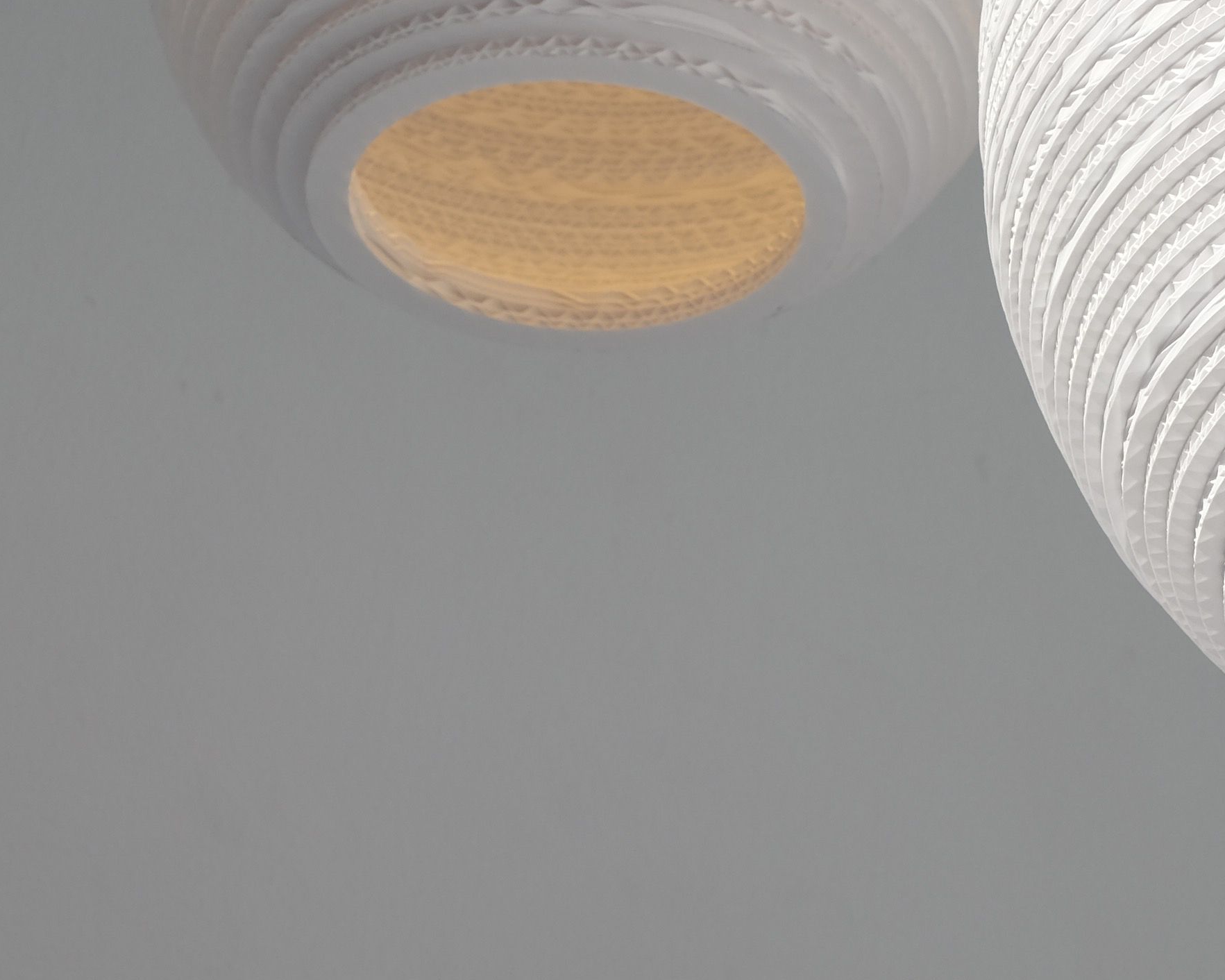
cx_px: 742
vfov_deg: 11.2
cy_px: 620
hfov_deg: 13.9
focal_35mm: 138
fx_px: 5003
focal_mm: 35
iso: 320
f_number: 7.1
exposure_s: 1/500
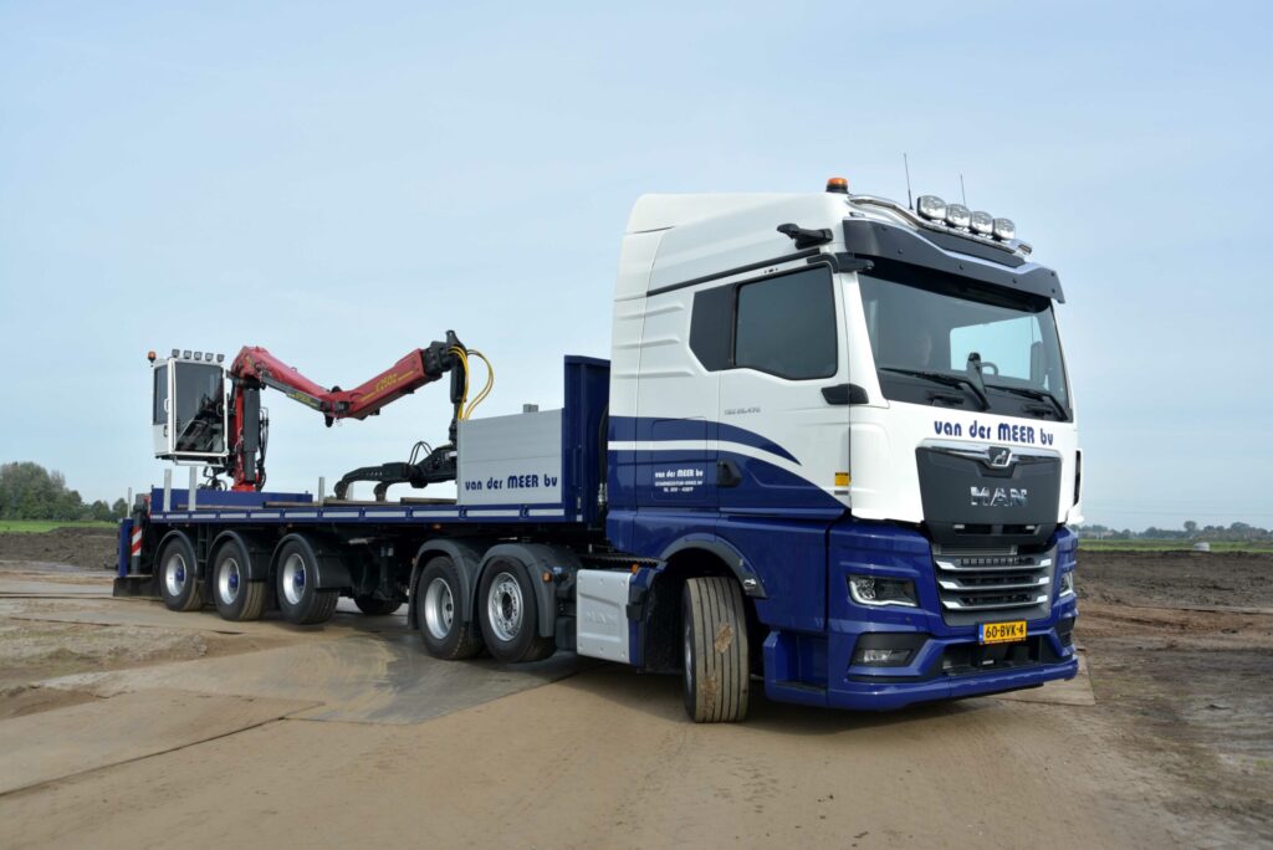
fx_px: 1026
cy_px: 425
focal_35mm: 29
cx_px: 636
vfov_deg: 45.0
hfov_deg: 63.6
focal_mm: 29
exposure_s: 1/400
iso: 320
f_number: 10
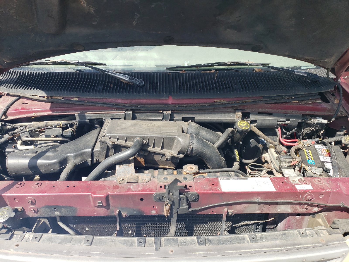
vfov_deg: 53.1
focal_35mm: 26
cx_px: 174
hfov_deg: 67.3
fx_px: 262
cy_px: 131
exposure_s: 1/1250
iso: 50
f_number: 1.5
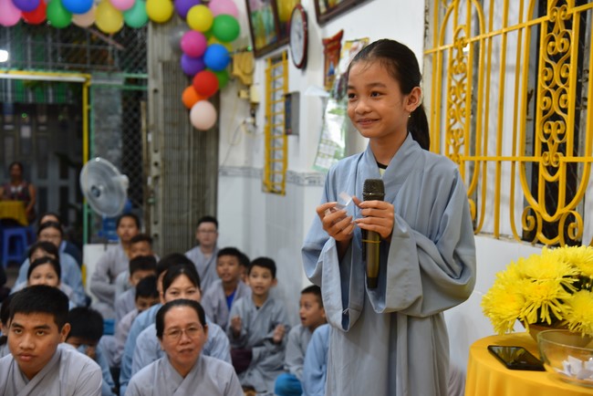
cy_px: 198
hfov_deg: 34.5
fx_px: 956
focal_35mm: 58
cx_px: 296
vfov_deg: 23.4
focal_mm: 58
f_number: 4
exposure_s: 1/125
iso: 1000
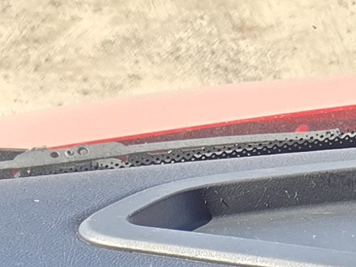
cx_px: -42
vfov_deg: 6.9
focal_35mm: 180
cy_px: 949
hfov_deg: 10.8
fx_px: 1851
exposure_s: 1/359
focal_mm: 5.4
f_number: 1.8
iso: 25
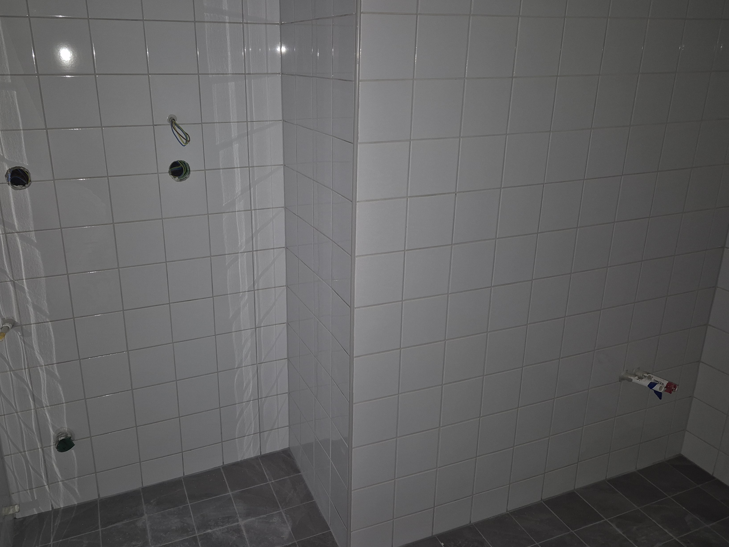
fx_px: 590
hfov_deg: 63.2
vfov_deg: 49.7
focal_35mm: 28
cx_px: 321
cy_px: 246
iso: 100
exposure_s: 1/24
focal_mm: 5.4
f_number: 1.8
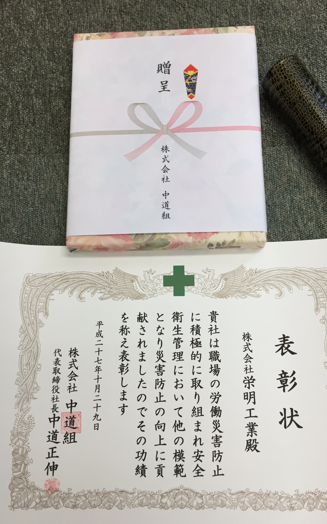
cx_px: 168
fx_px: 442
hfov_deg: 40.6
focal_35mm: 31
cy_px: 262
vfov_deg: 61.2
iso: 32
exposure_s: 1/40
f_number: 2.2
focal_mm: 4.15
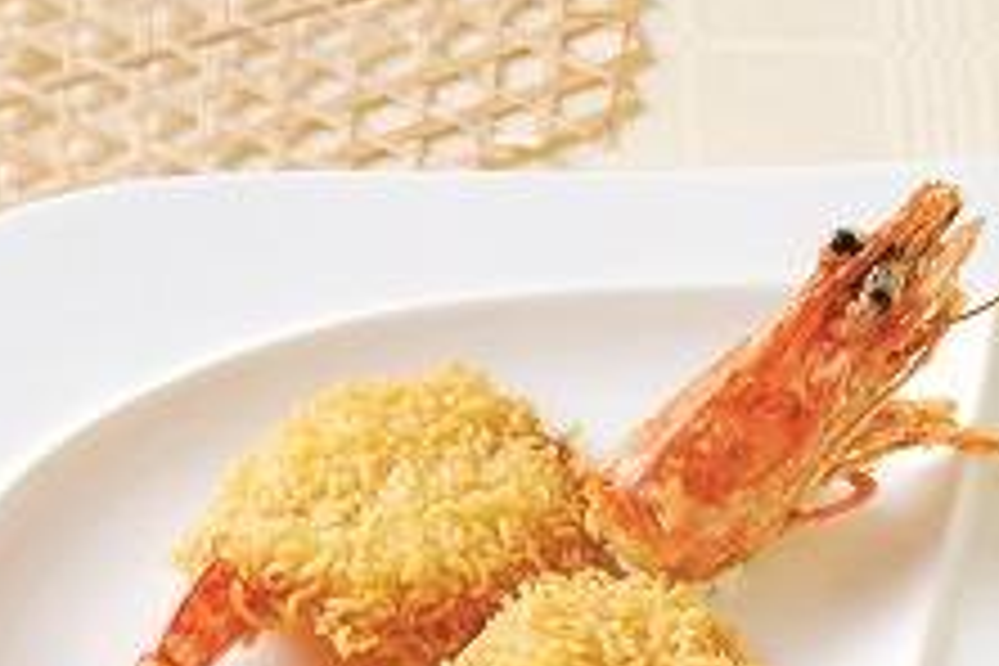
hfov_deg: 10.5
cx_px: 792
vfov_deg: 7.0
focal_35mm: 196
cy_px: 666
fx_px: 5439
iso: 200
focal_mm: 58
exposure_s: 1/40
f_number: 8
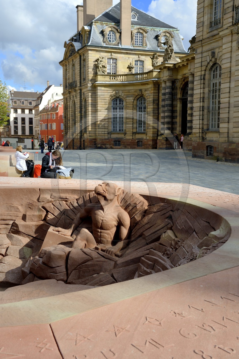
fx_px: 418
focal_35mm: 42
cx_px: 120
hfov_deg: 31.9
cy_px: 180
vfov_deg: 46.4
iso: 200
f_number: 11
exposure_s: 1/200
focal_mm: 42
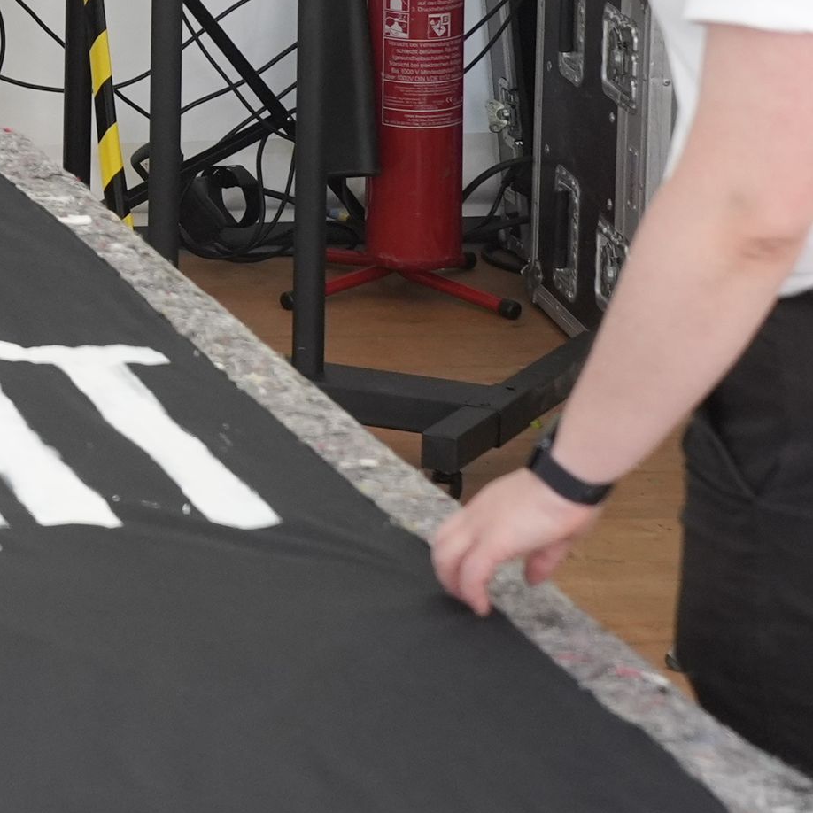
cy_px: -243
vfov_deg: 10.5
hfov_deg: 9.9
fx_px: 4331
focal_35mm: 163
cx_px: -830
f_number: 5
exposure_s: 1/200
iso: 1600
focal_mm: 44
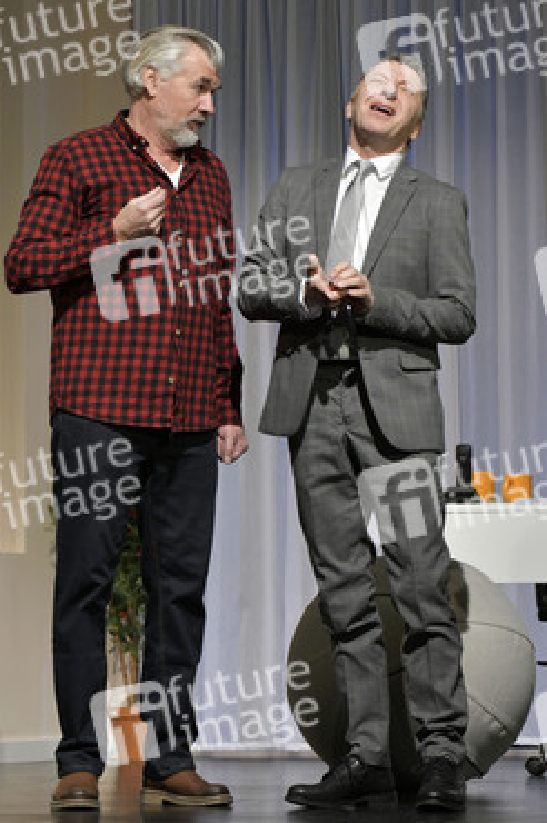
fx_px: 2420
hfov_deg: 12.9
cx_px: 269
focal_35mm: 106
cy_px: 380
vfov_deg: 19.3
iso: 2500
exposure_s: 1/250
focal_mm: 98
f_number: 6.3
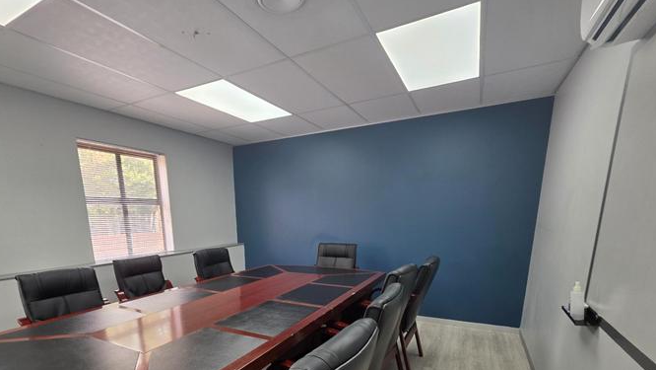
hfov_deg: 95.5
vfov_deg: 59.3
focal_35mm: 17
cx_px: 291
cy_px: 292
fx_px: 296
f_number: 1.9
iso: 80
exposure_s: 1/100
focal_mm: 2.2
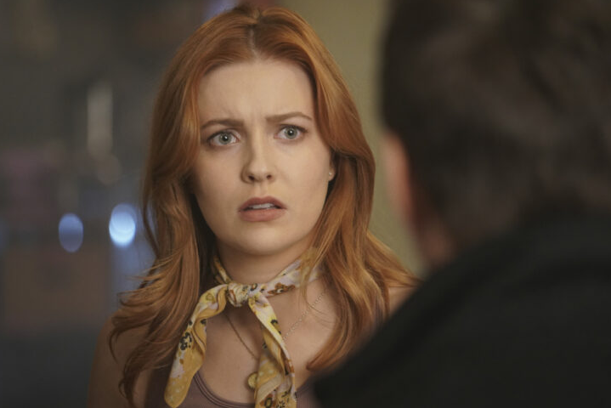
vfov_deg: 6.8
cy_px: 204
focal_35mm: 203
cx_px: 306
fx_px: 3447
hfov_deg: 10.1
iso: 3200
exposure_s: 1/60
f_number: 4
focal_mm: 200
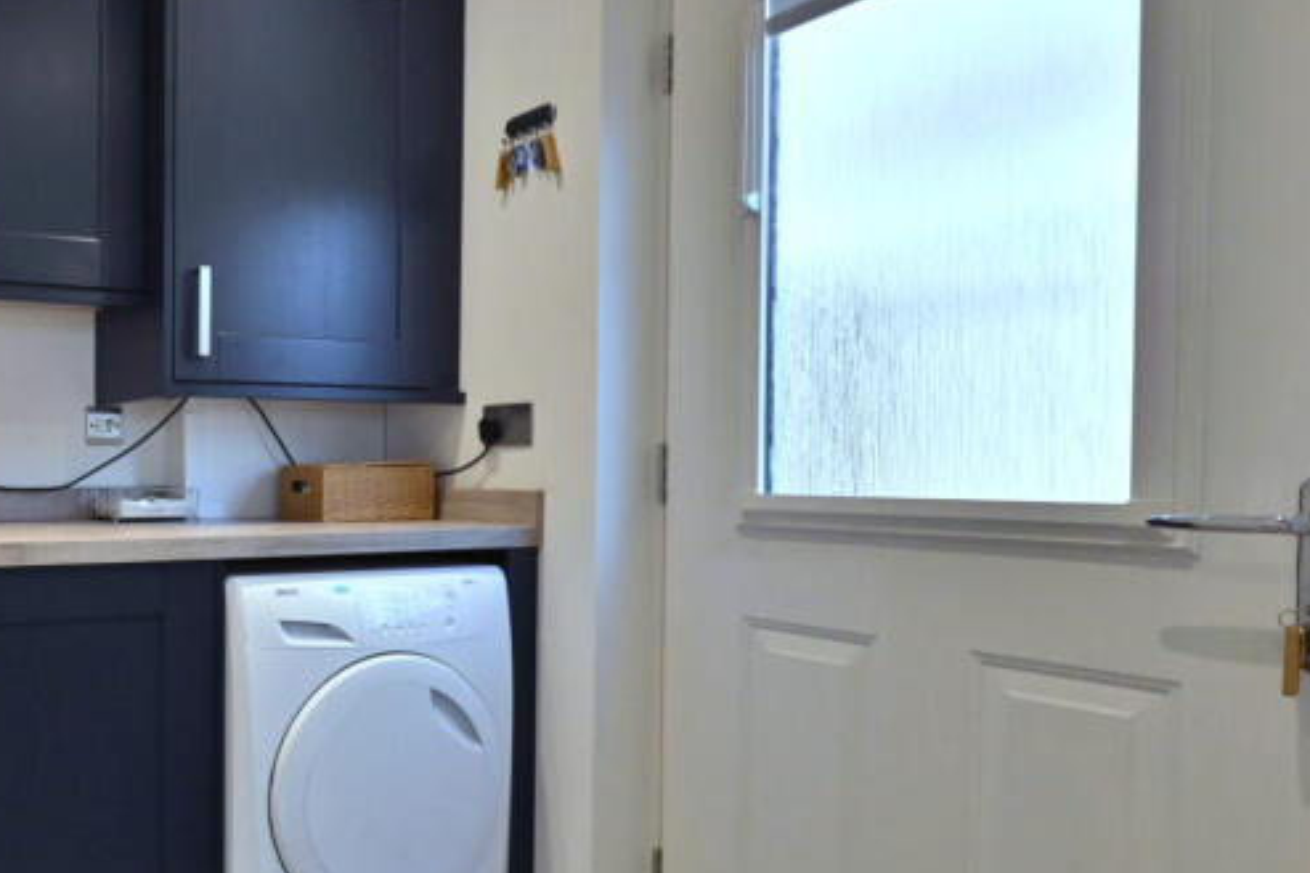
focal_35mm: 29
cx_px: 133
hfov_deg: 55.3
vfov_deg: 44.8
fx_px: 1055
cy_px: 490
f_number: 13
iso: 2500
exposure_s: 1/160
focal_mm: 14
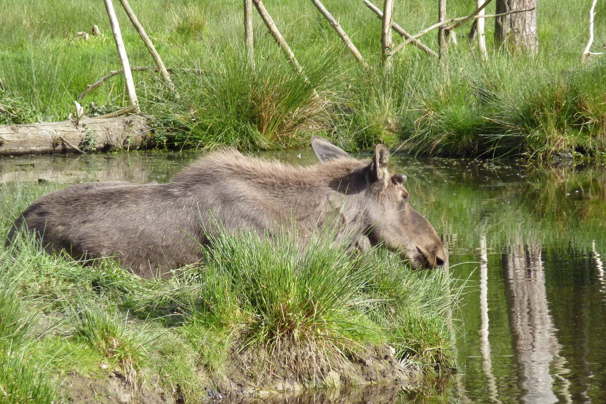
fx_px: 5756
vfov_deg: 4.0
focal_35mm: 342
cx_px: 275
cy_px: 190
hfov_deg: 6.0
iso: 200
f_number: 4.9
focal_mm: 49.2
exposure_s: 1/500
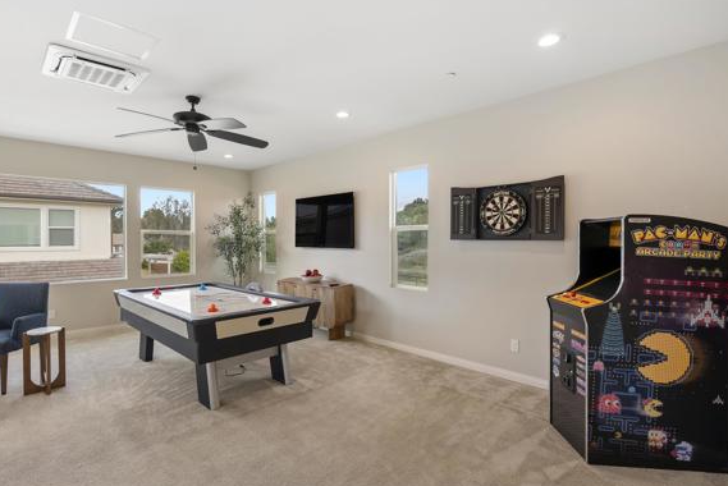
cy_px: 244
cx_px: 336
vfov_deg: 67.4
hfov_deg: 89.8
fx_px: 364
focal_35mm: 18
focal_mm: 16
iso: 500
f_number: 8
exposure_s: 1/15
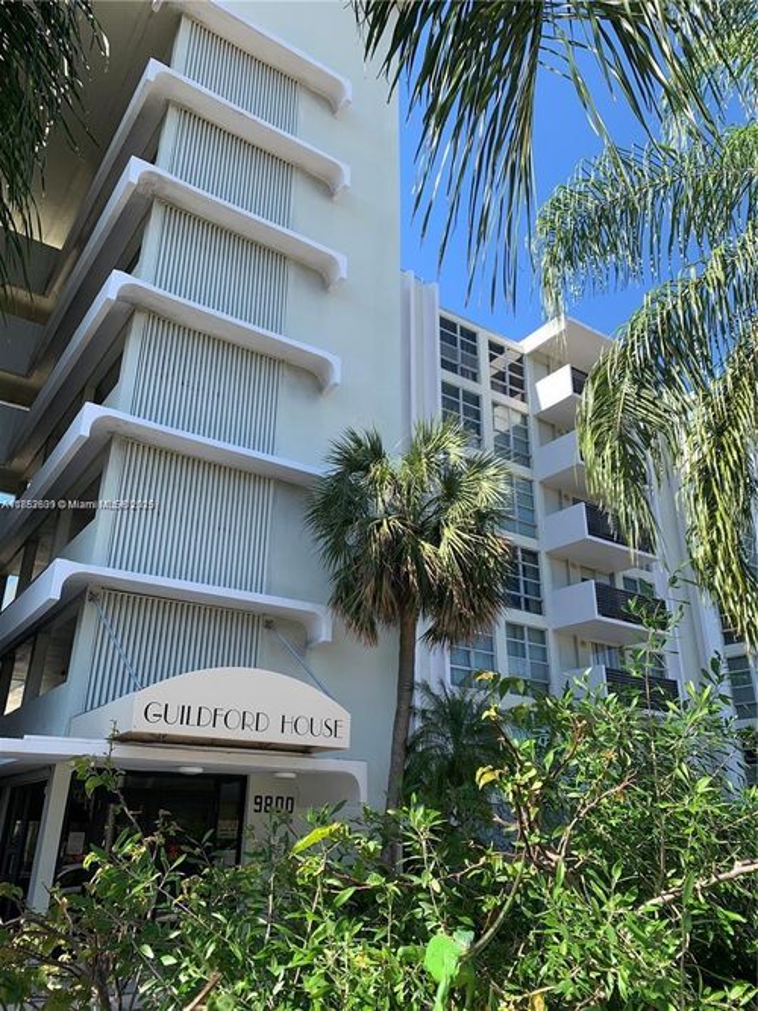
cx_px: 379
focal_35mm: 26
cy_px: 506
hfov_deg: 53.0
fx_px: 759
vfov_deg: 67.3
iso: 25
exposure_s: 1/727
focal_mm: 4.25
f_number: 1.8
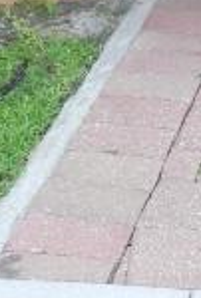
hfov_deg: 7.5
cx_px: 145
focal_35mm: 184
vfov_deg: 9.6
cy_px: -459
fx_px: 1530
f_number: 5.6
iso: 200
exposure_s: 1/125
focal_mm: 24
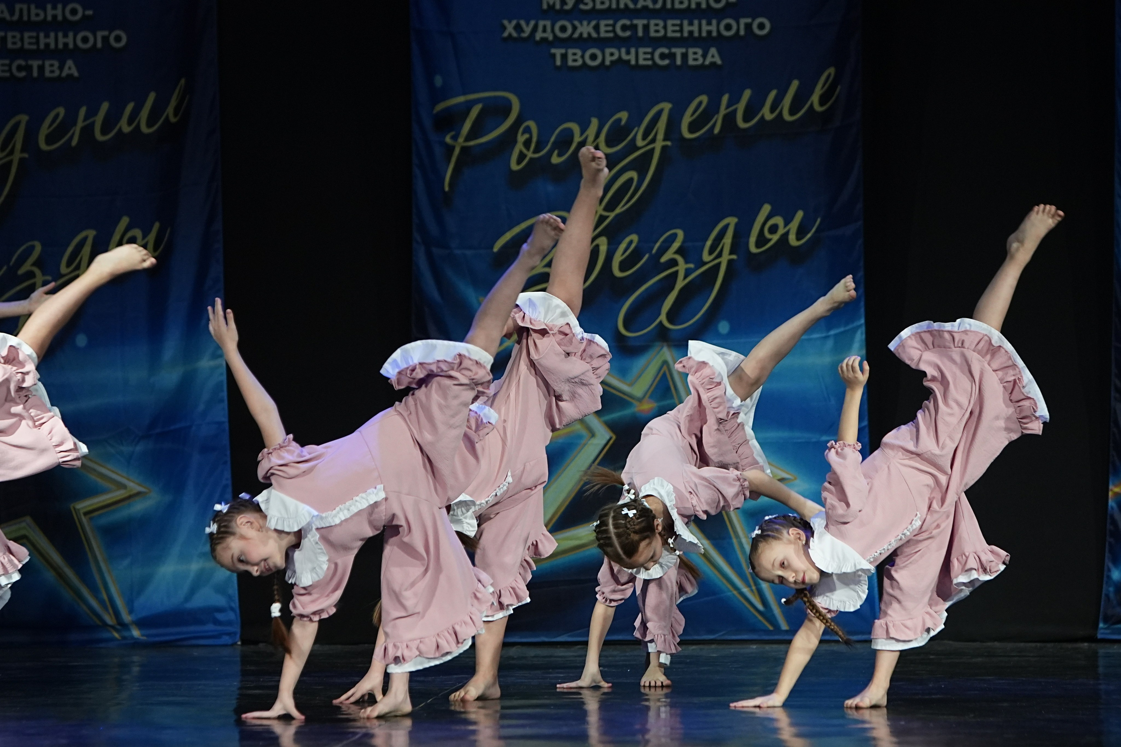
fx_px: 7224
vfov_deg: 5.9
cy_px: 374
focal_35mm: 232
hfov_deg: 8.9
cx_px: 560
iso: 1600
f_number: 2.8
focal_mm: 155
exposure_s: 1/400
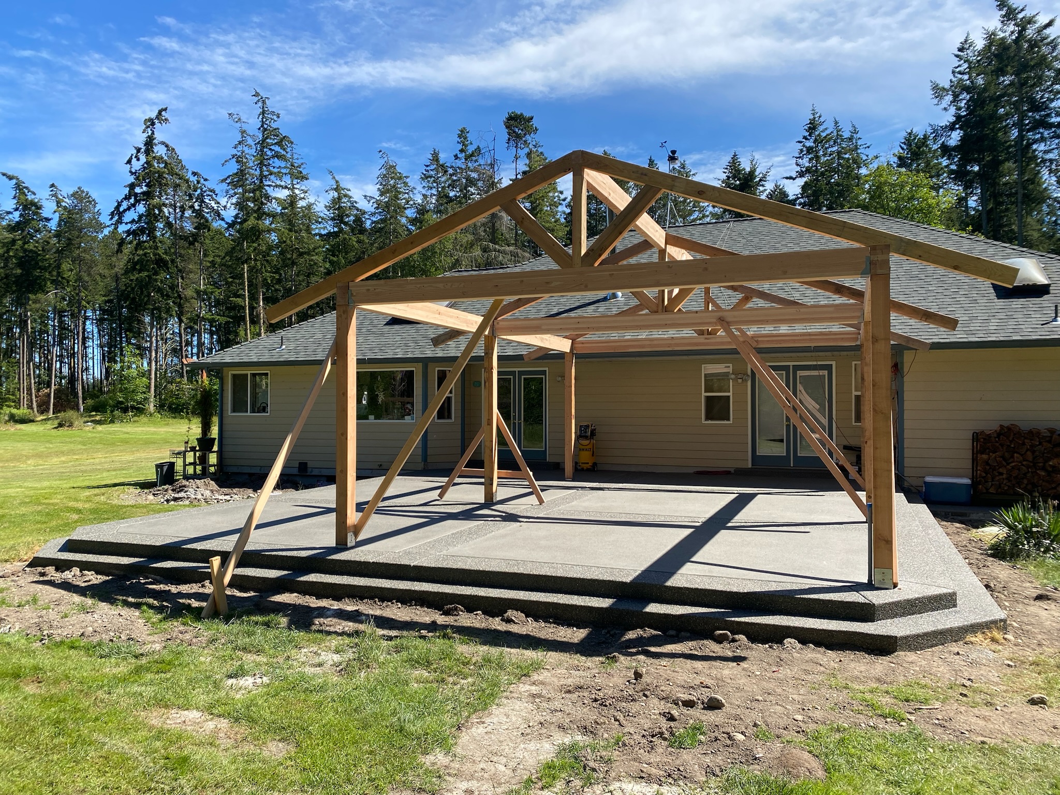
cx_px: 530
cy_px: 398
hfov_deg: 67.3
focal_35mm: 26
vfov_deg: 53.1
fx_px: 796
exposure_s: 1/1996
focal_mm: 4.25
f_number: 1.8
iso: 32
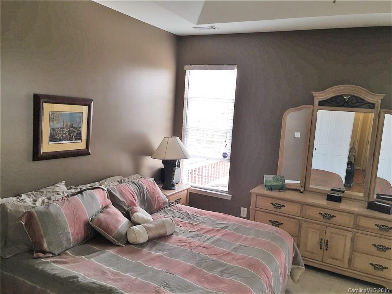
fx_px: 328
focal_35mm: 29
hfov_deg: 61.7
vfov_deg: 48.2
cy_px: 147
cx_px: 196
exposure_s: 1/30
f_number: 2.2
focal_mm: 4.15
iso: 40
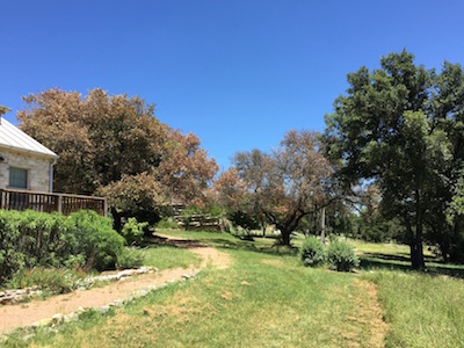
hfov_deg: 61.7
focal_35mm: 29
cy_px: 174
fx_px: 389
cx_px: 232
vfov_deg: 48.2
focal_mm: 4.15
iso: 32
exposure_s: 1/1041
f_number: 2.2
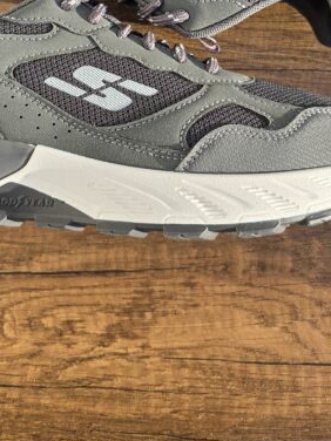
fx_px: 625
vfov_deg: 35.8
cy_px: 18
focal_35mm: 49
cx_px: 129
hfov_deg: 29.6
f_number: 1.7
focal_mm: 6.3
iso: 12
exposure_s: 1/420
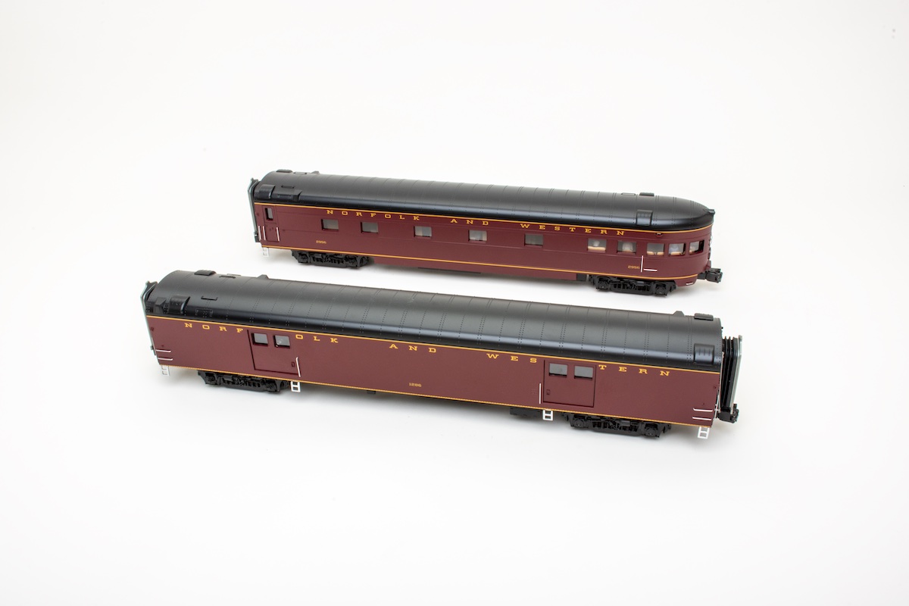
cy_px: 303
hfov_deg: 53.1
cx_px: 454
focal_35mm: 36
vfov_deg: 36.9
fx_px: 909
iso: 100
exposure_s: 1/160
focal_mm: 24
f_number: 25
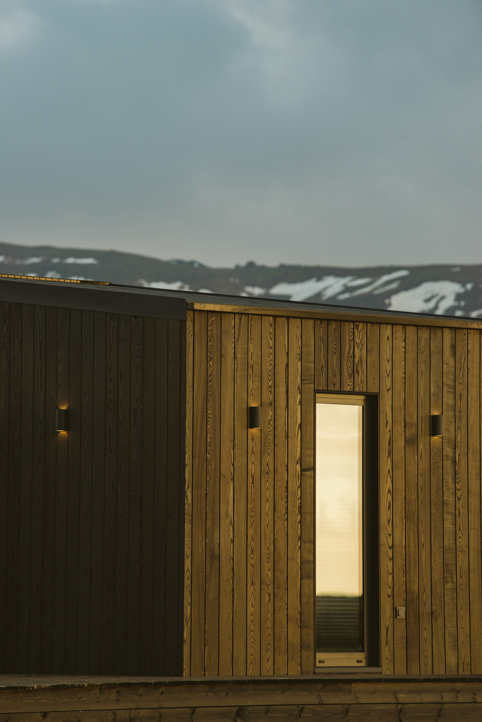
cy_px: 361
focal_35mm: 200
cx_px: 241
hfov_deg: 6.9
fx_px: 4013
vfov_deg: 10.3
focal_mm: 200
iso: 160
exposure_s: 1/320
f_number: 5.6
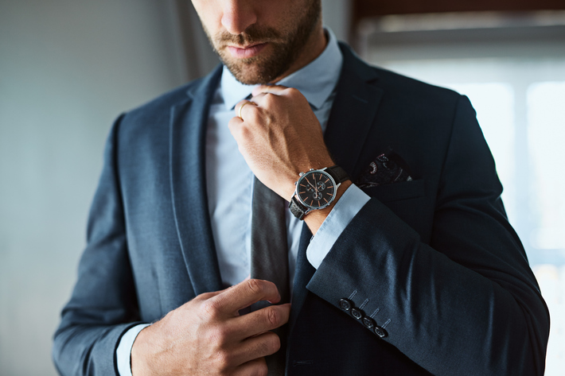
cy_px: 188
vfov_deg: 26.5
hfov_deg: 38.9
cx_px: 282
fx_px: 800
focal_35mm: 51
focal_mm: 50
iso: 500
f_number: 2
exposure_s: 1/320
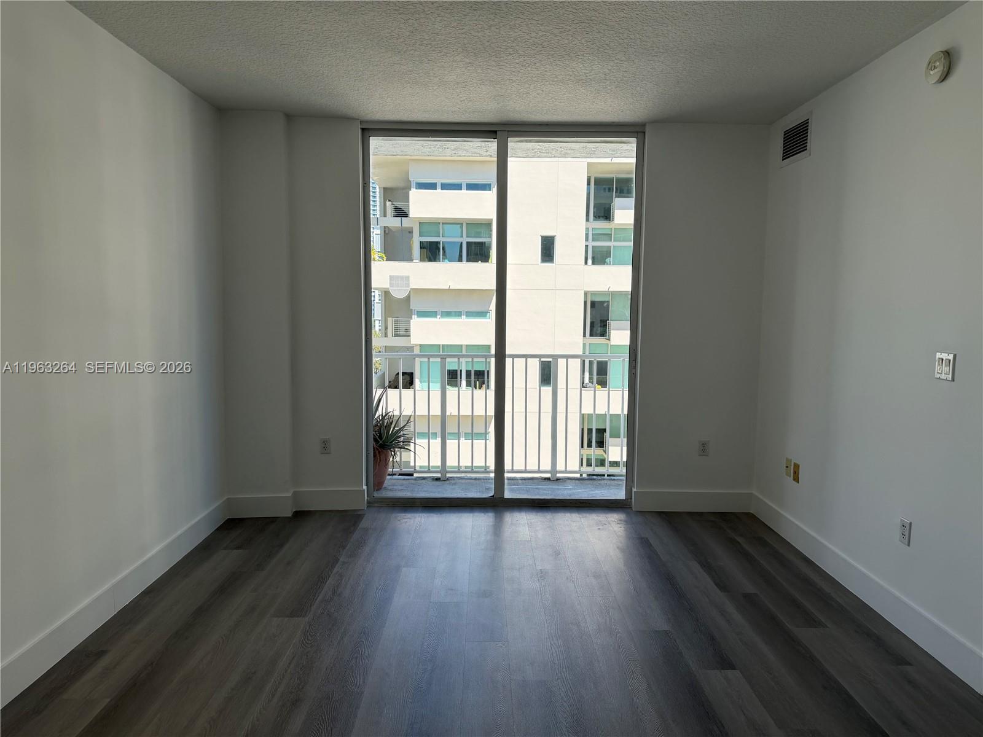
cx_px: 492
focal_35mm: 24
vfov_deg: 56.8
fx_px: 682
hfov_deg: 71.6
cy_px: 368
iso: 100
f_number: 1.78
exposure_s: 1/1855
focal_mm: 6.76
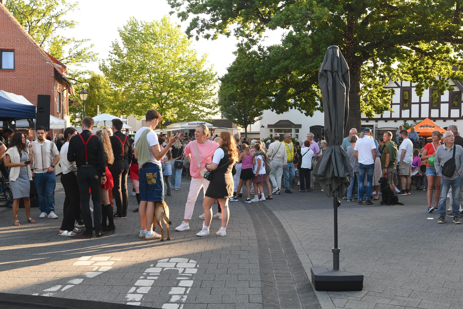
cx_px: 232
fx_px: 463
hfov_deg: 53.1
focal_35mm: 36
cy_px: 154
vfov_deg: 36.9
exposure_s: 1/200
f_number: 7.1
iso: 800
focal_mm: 24
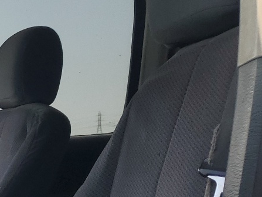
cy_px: 275
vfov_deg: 15.0
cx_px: -199
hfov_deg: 17.4
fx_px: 704
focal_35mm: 93
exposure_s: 1/1429
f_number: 1.5
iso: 50
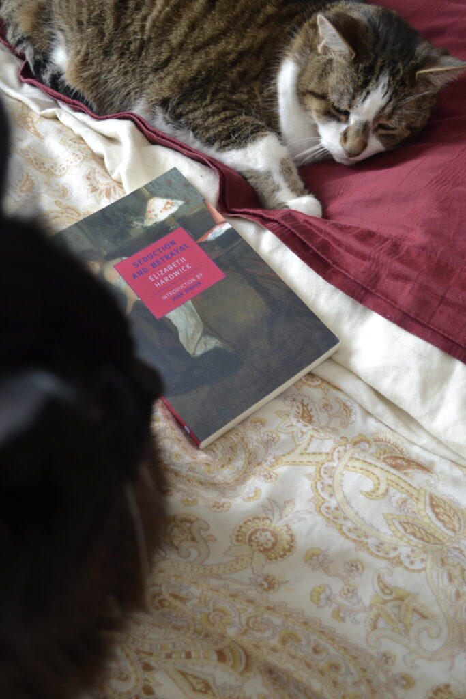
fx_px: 757
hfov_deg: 34.2
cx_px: 233
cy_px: 350
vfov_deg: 49.5
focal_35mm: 39
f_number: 4.2
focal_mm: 26
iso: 400
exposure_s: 1/8
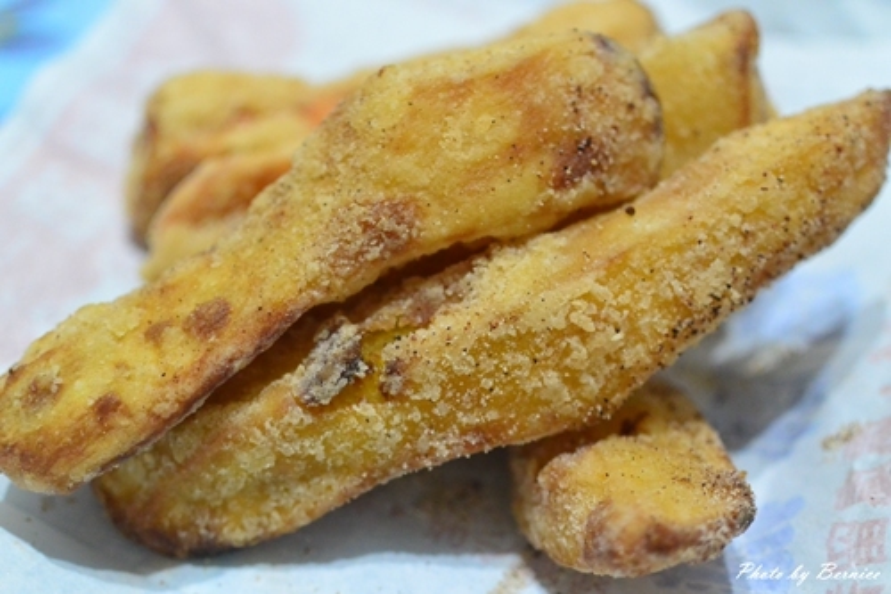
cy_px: 297
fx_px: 1212
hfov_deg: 40.4
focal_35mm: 49
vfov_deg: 27.5
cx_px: 446
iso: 800
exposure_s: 1/60
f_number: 1.8
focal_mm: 18.5
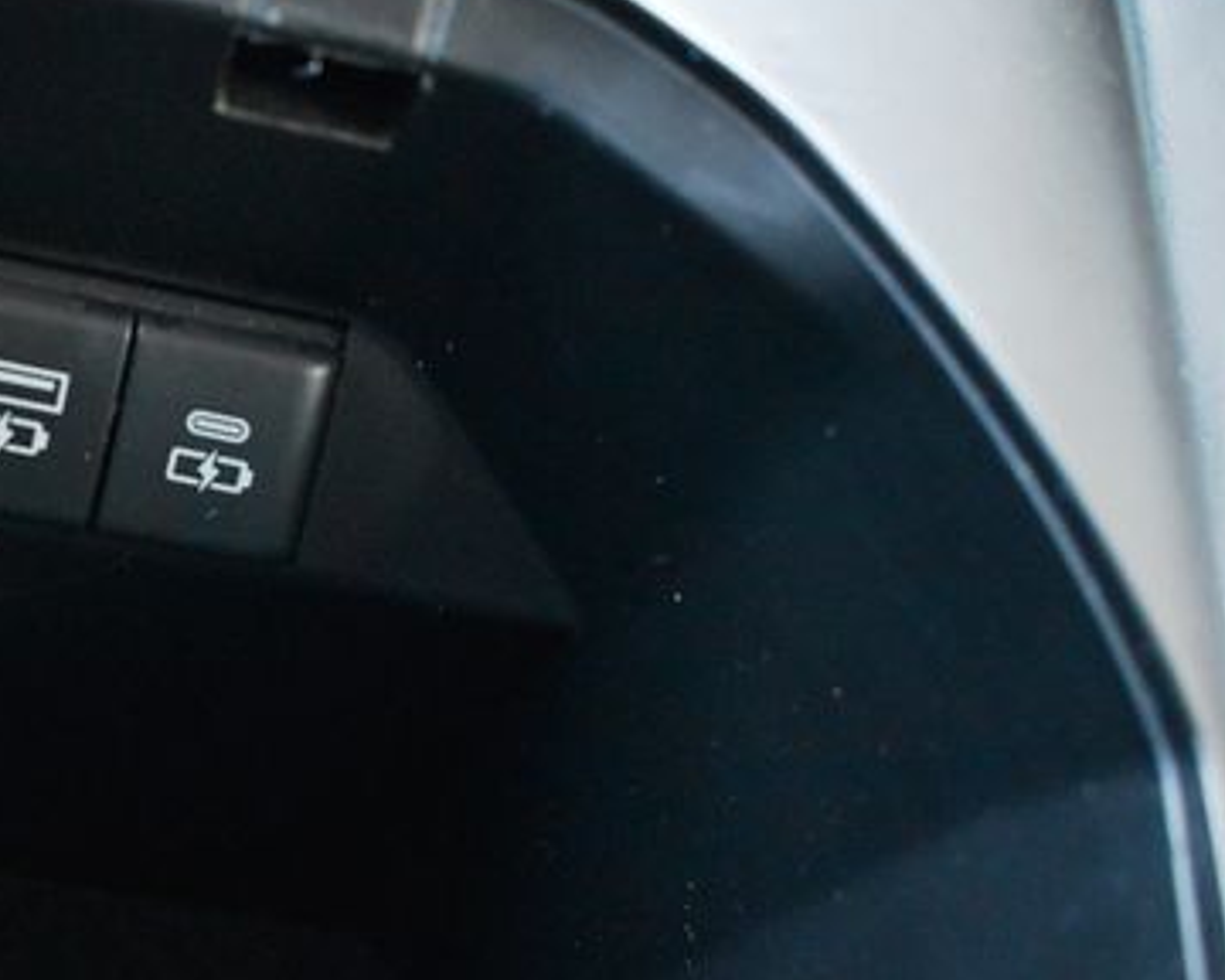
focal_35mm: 50
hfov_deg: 35.3
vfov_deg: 30.1
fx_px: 1813
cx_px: 140
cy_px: 624
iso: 3600
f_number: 3.5
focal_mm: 20
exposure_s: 1/125
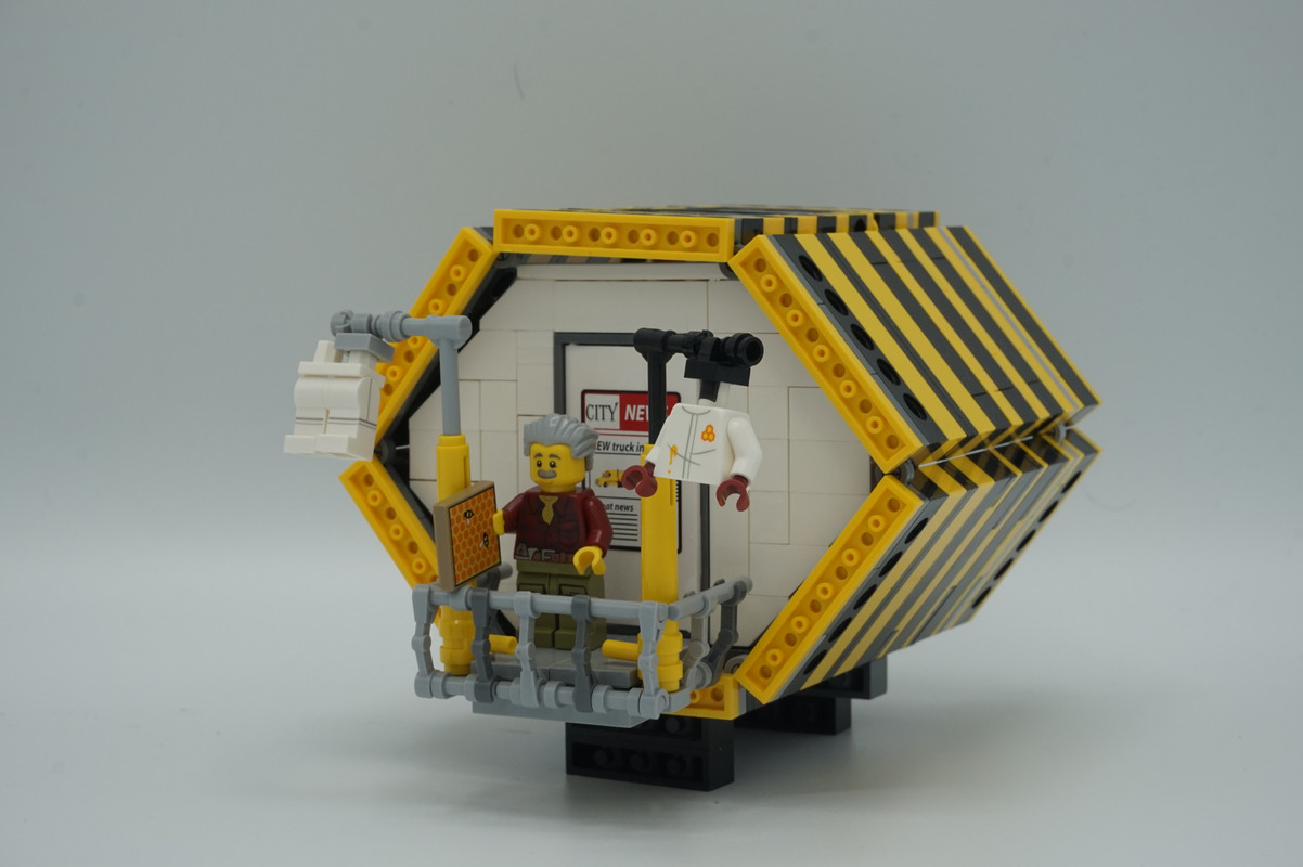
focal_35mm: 75
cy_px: 434
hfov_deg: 27.0
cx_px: 652
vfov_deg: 18.2
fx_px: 2713
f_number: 16
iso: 400
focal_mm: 50
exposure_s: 1/125
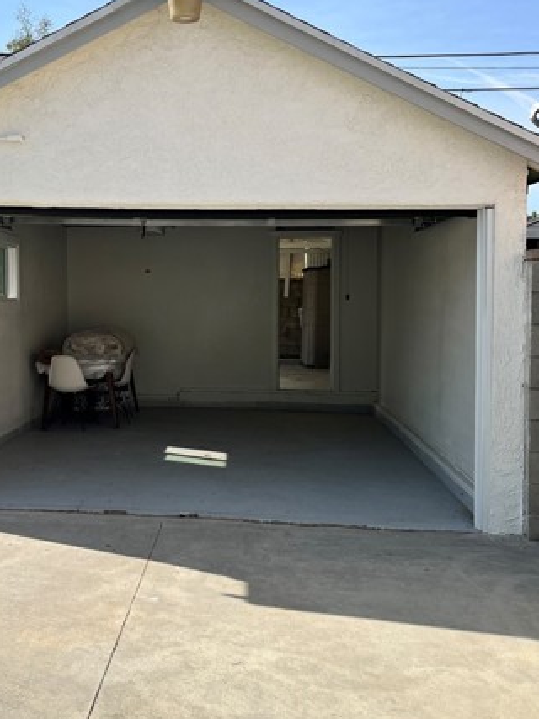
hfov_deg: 36.4
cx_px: 180
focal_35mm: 39
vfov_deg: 47.8
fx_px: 810
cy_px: 333
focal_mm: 5.1
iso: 50
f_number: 1.6
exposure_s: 1/4016
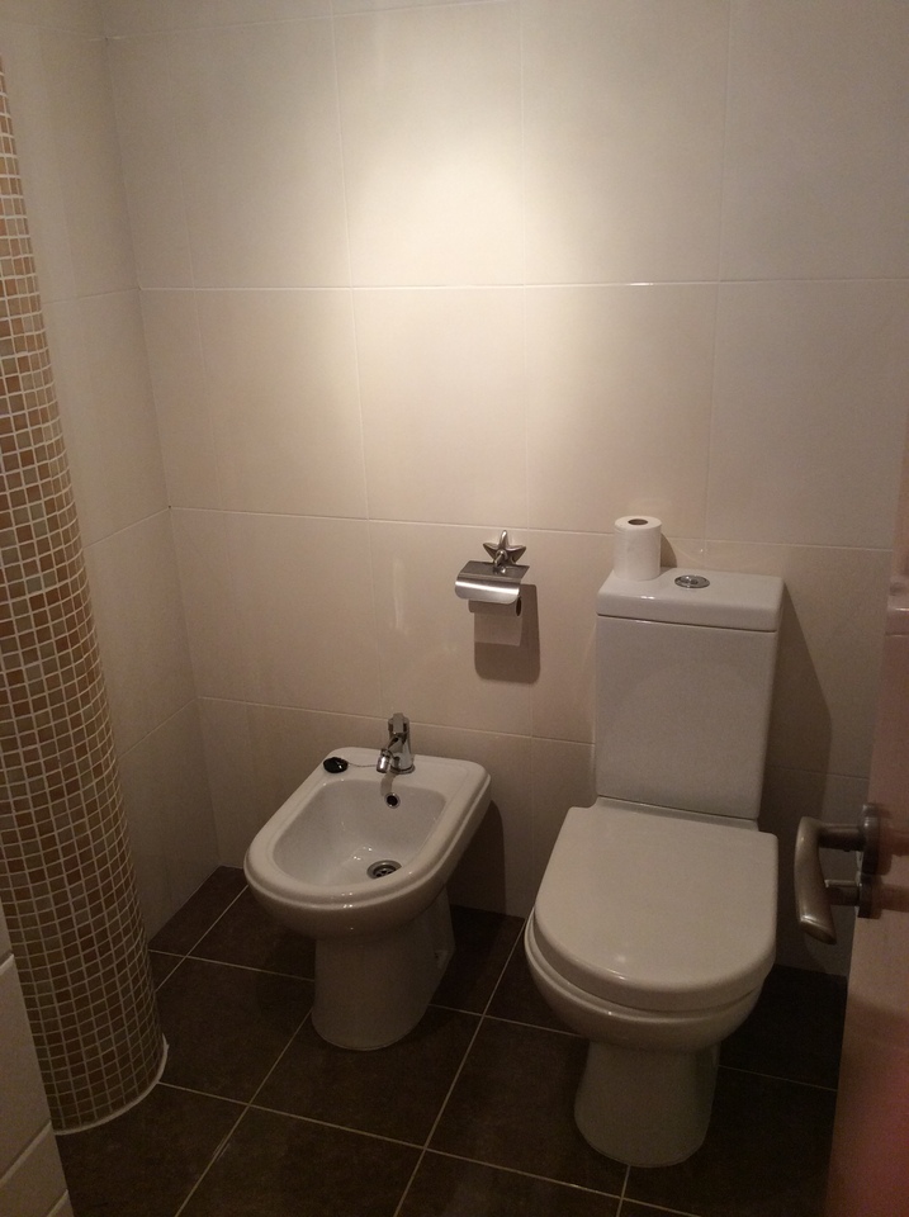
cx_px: 454
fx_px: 1159
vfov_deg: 55.4
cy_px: 608
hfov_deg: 42.8
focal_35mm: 33
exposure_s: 1/24
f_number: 2.4
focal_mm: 3.3
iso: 64
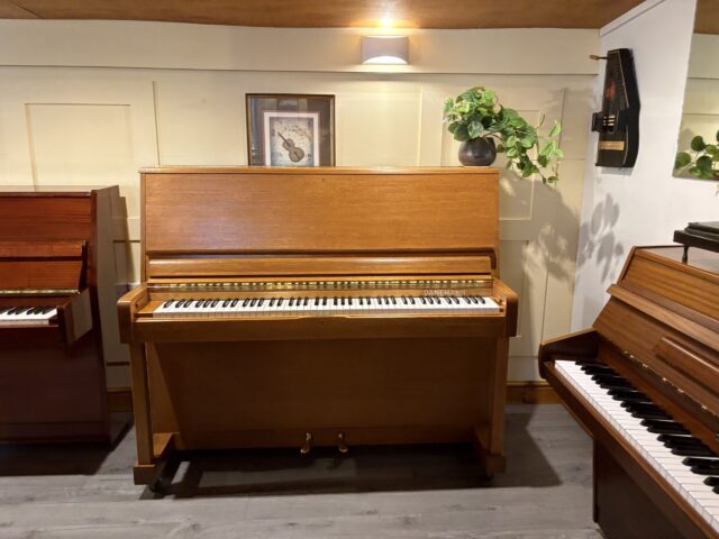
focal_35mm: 26
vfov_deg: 53.1
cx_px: 360
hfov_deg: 67.3
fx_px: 540
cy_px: 270
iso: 320
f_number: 1.6
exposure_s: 1/50
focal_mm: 5.96
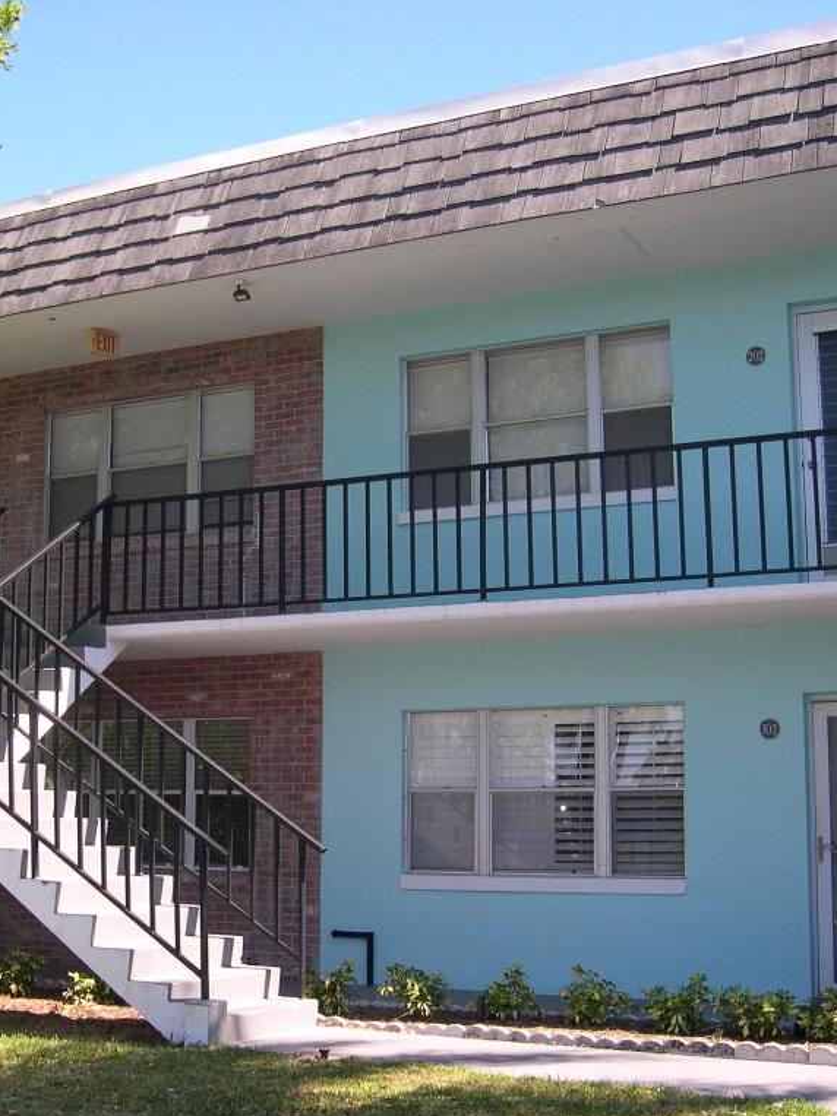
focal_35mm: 51
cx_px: 255
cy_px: 560
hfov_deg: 28.3
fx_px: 1645
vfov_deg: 37.5
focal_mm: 8
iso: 100
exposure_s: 1/626
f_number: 2.8
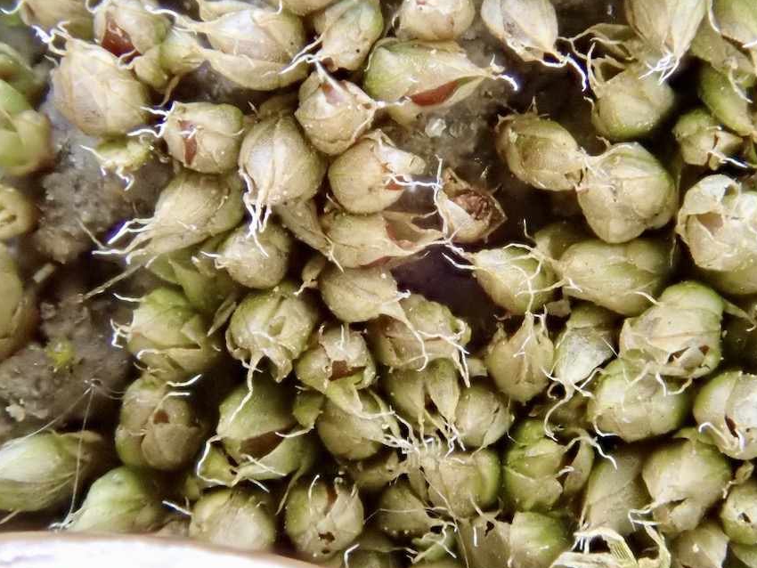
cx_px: 428
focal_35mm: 100
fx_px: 2187
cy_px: 258
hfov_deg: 19.6
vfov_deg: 14.8
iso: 1600
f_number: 6.3
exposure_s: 1/25
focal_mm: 15.41
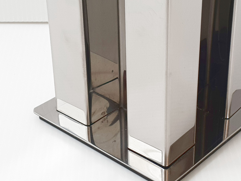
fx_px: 244
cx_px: 144
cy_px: 68
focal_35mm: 35
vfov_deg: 40.4
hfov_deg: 52.3
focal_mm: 4.3
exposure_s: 1/100
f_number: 2.4
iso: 125
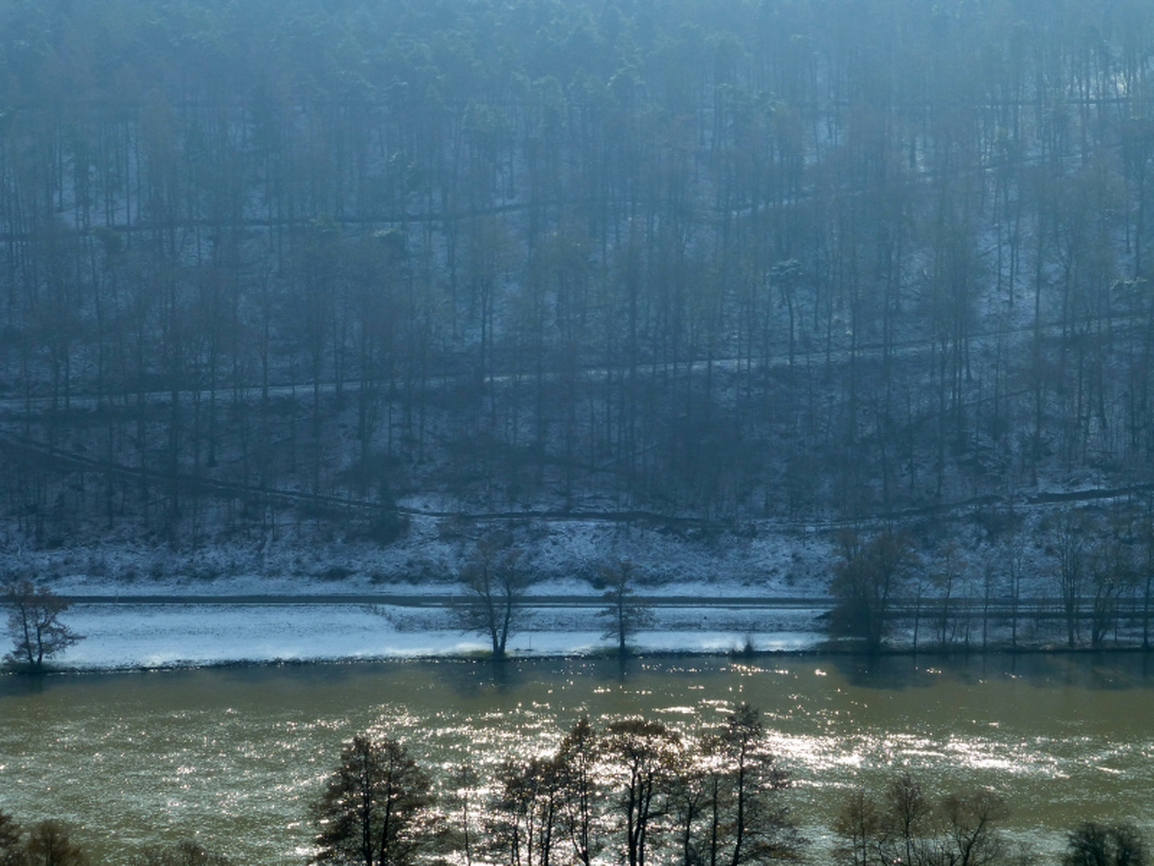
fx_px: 2834
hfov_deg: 23.0
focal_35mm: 85
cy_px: 433
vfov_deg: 17.4
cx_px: 577
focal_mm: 14.2
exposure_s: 1/320
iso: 100
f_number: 5.1
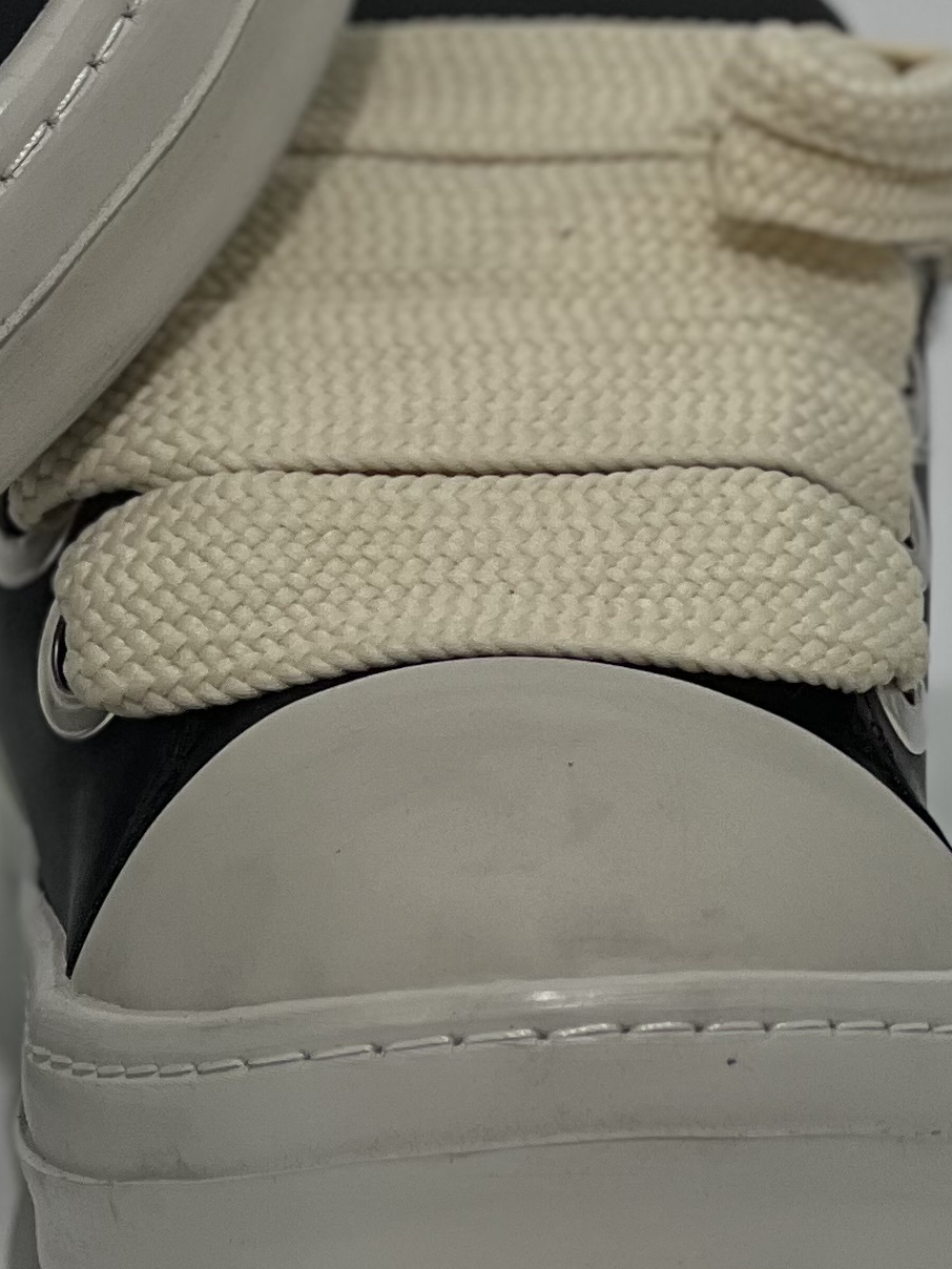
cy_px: -68
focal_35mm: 257
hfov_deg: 5.8
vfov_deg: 7.7
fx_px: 9424
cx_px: -225
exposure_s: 1/547
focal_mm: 9
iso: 32
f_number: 2.8
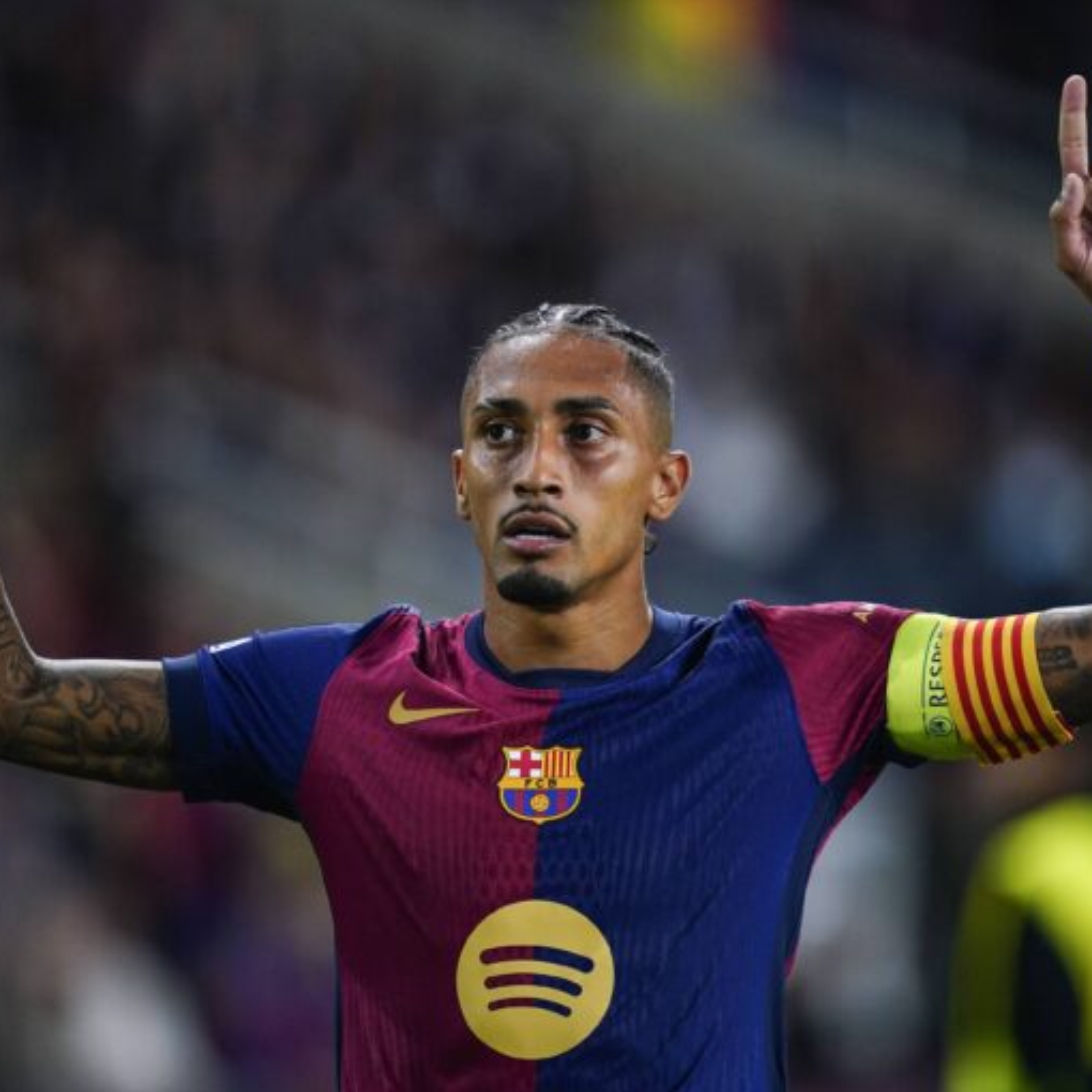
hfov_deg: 3.4
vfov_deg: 3.4
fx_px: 18273
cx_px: 533
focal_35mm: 512
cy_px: 546
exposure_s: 1/1600
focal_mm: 400
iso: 2000
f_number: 2.8
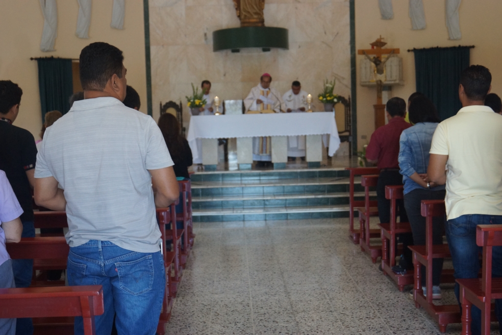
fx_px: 732
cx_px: 251
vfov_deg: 25.8
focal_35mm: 52
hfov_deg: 37.8
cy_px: 168
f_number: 5
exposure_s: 1/160
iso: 1000
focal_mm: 35
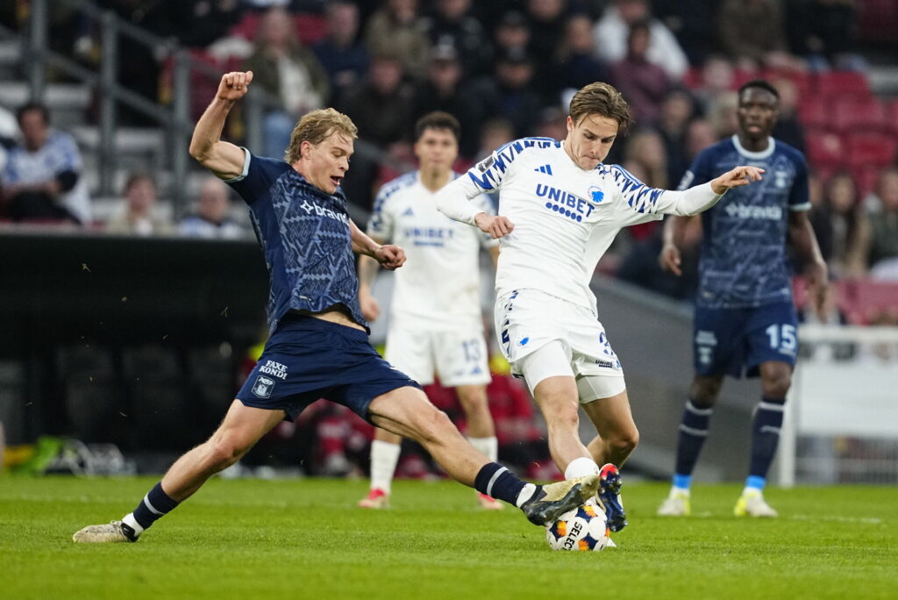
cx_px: 449
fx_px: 9983
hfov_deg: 5.2
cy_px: 300
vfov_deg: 3.4
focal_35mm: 400
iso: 2500
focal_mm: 400
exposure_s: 1/2000
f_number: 2.8
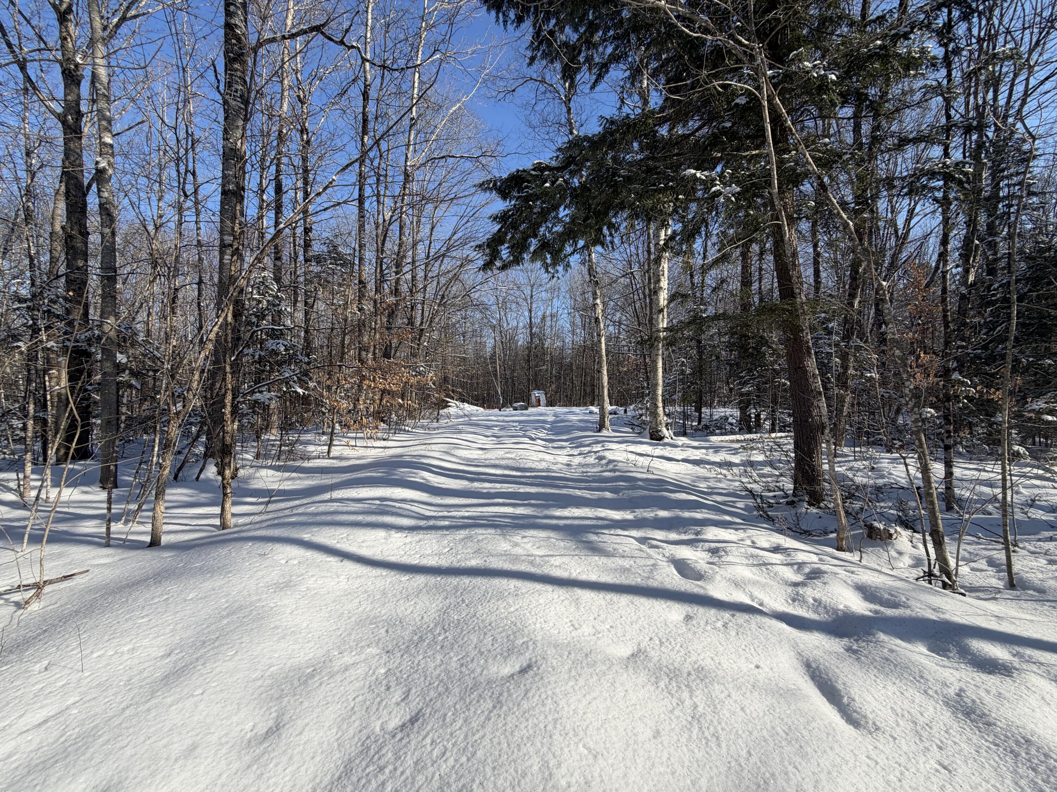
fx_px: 427
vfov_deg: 85.7
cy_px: 396
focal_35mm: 14
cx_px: 528
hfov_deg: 102.1
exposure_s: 1/841
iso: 20
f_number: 2.2
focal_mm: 2.22
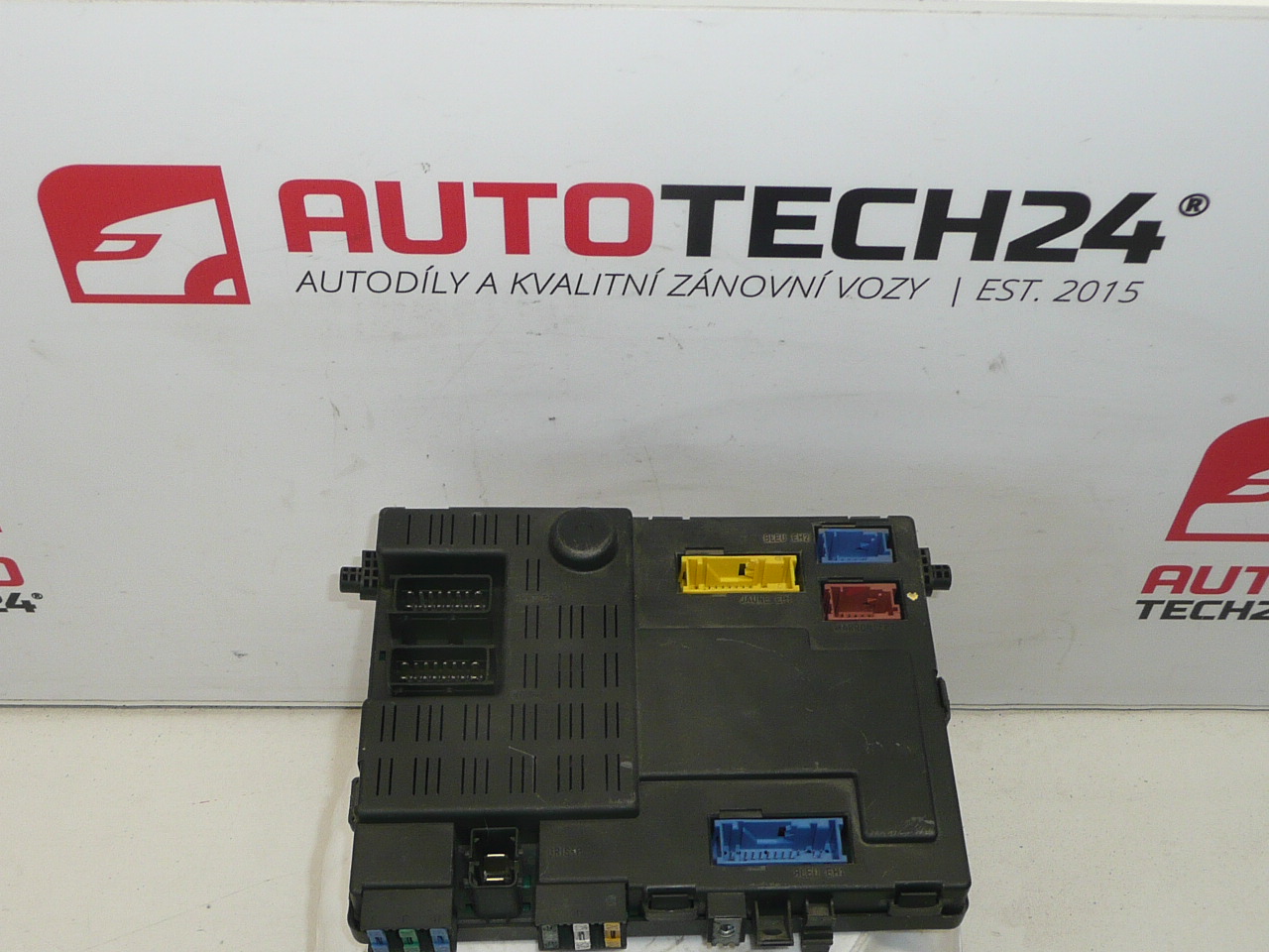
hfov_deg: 42.1
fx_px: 1650
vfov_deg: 32.2
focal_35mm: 45
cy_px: 476
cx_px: 634
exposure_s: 1/100
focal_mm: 4.9
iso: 100
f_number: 3.4
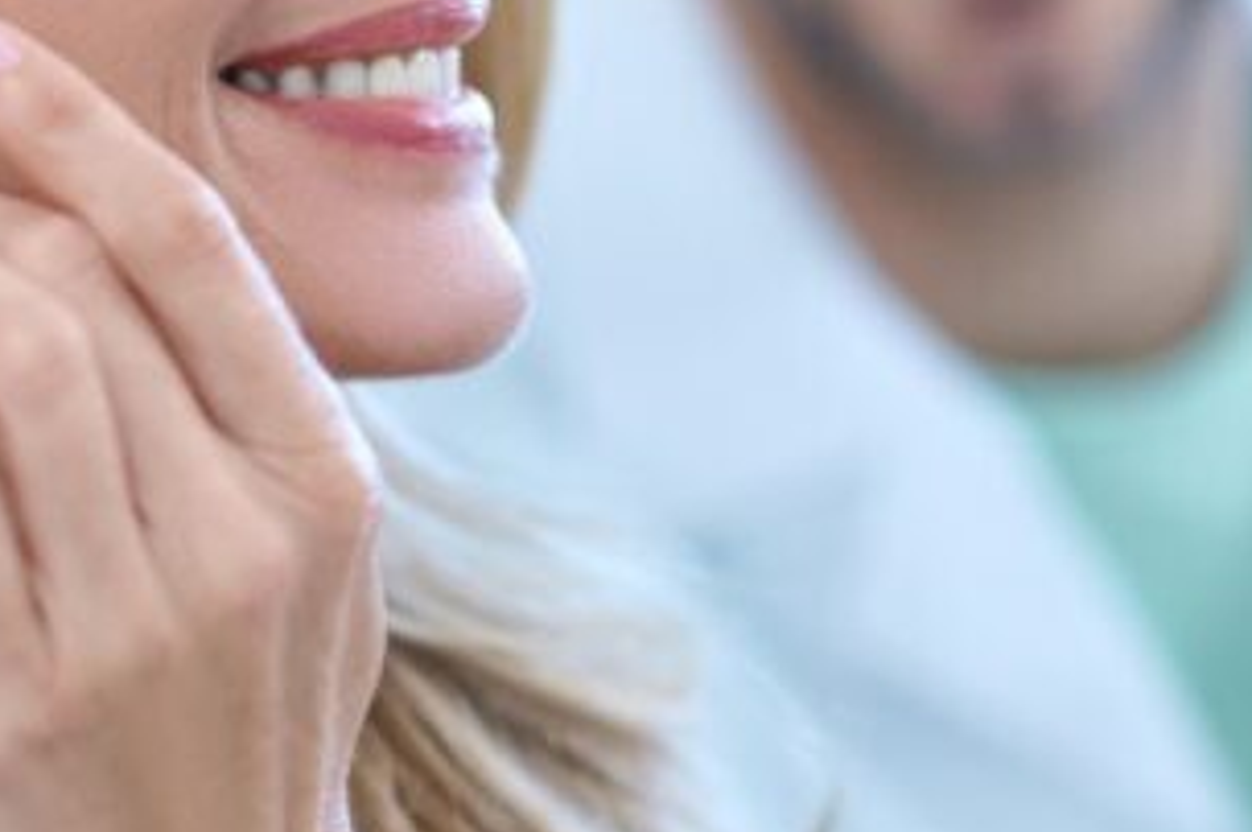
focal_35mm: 215
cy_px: 126
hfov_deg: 9.6
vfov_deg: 6.4
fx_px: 7469
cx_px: 350
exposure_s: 1/160
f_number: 2.5
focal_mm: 85
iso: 320
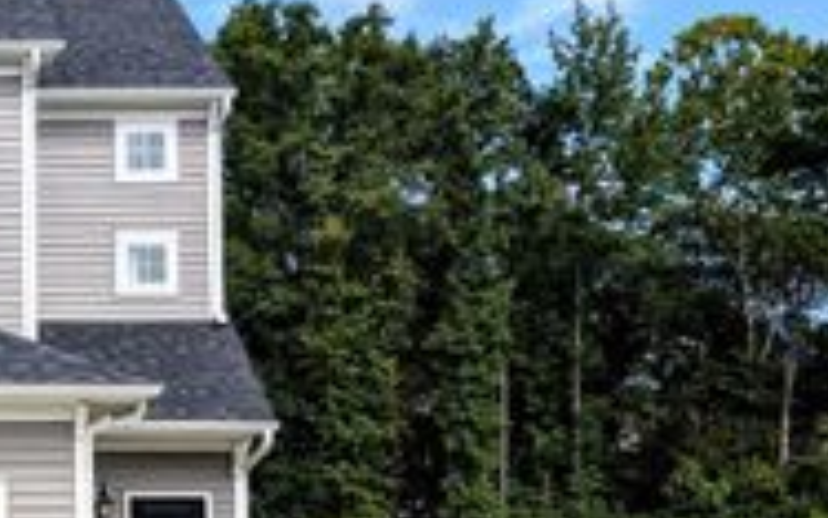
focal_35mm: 68
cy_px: 412
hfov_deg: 26.9
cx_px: -155
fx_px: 1535
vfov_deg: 19.0
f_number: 1.68
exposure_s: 1/934
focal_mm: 6.9
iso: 22
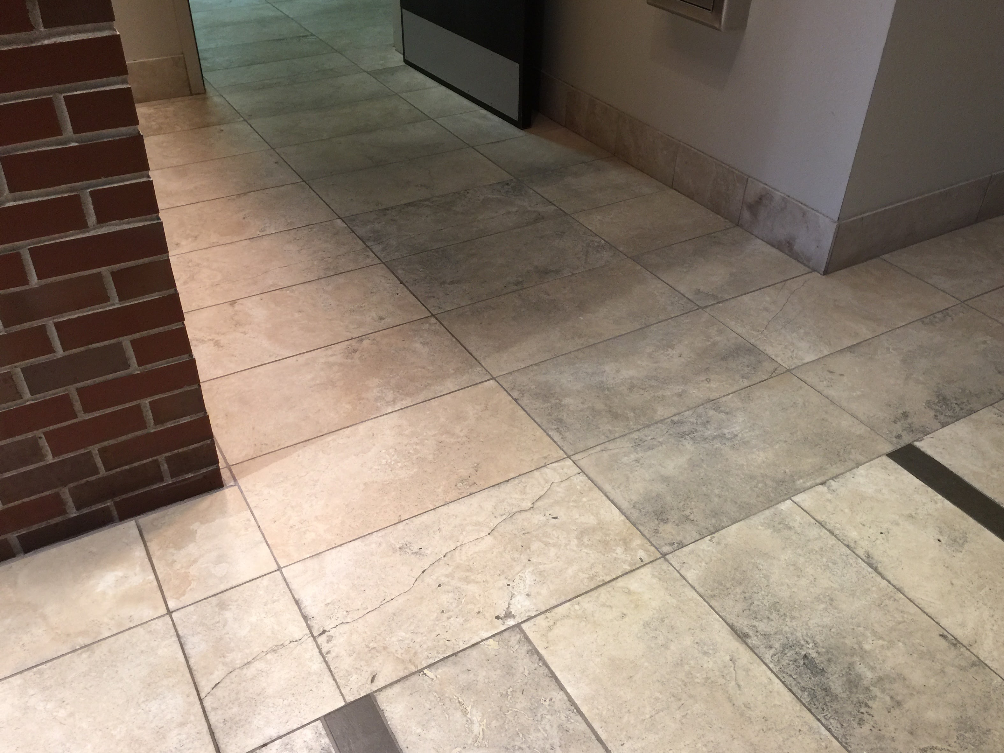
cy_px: 384
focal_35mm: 30
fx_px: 870
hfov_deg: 60.0
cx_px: 489
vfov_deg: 46.8
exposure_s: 1/15
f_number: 2.2
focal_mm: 4.15
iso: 50
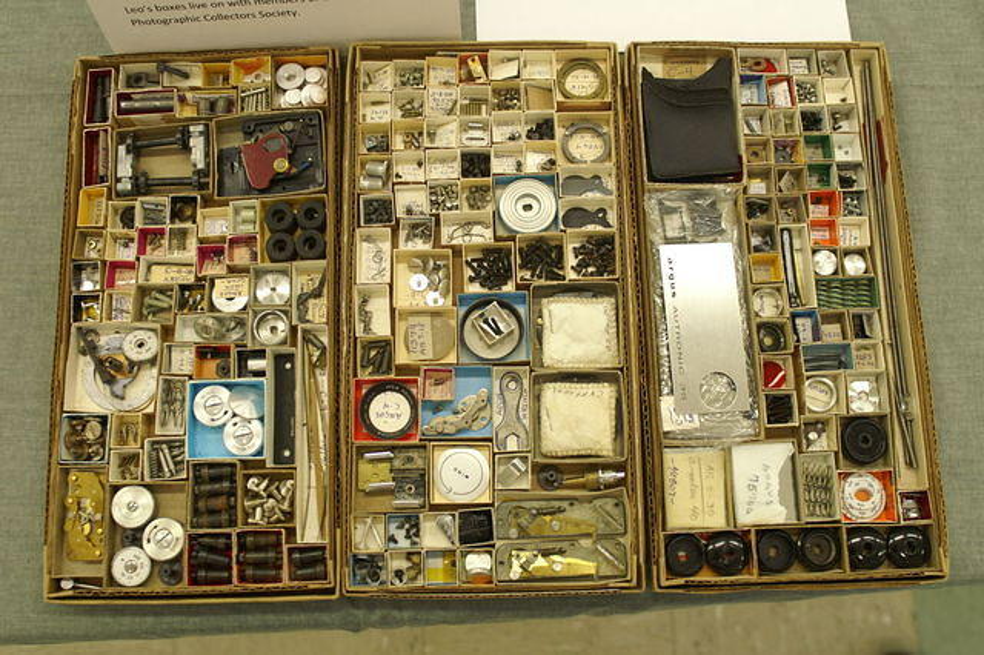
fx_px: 983
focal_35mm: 36
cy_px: 328
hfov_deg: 53.2
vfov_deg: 36.8
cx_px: 492
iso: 400
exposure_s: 1/60
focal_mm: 24
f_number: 4
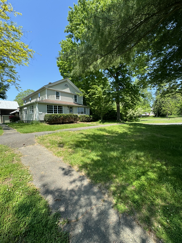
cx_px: 91
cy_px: 122
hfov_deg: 85.7
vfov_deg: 102.1
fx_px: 98
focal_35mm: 14
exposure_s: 1/569
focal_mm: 2.22
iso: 40
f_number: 2.2
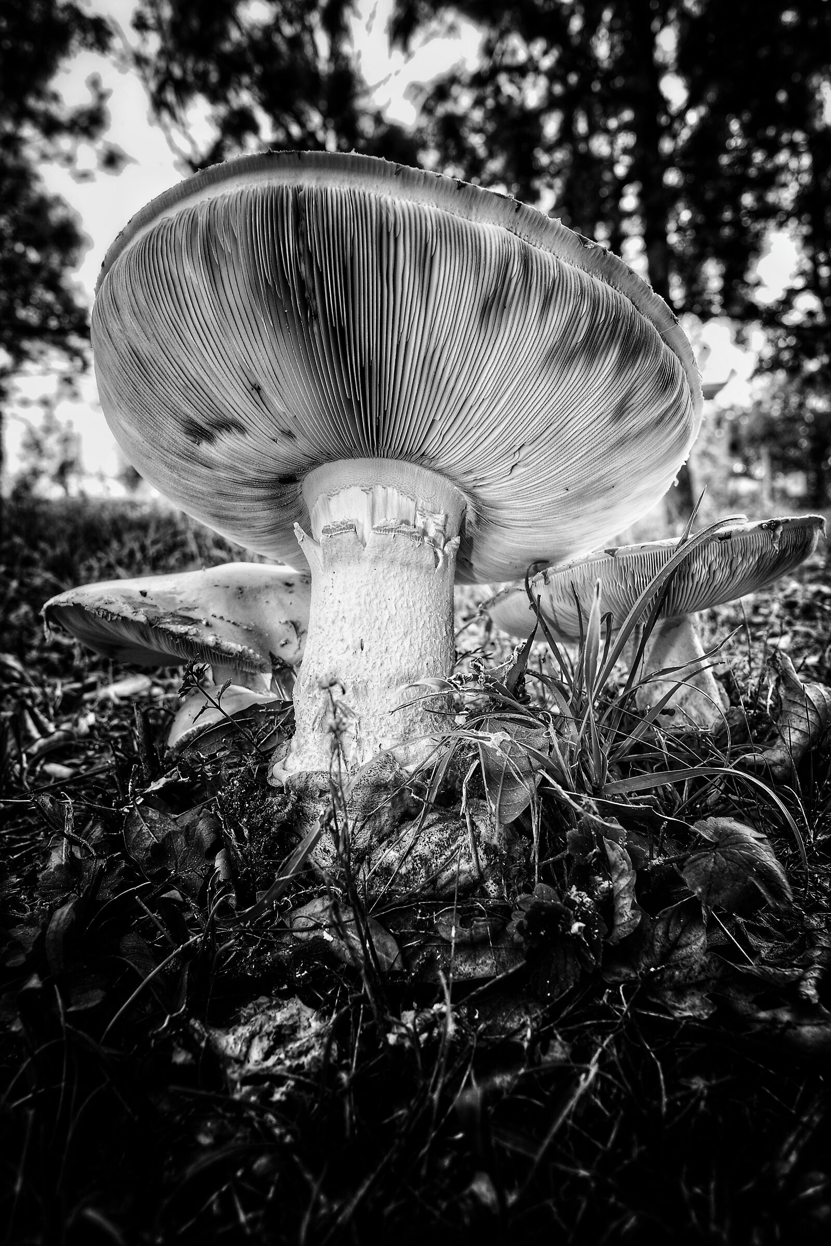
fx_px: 831
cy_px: 623
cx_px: 416
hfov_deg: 53.1
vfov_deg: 73.7
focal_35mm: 24
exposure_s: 1/160
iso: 320
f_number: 5.6
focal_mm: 16
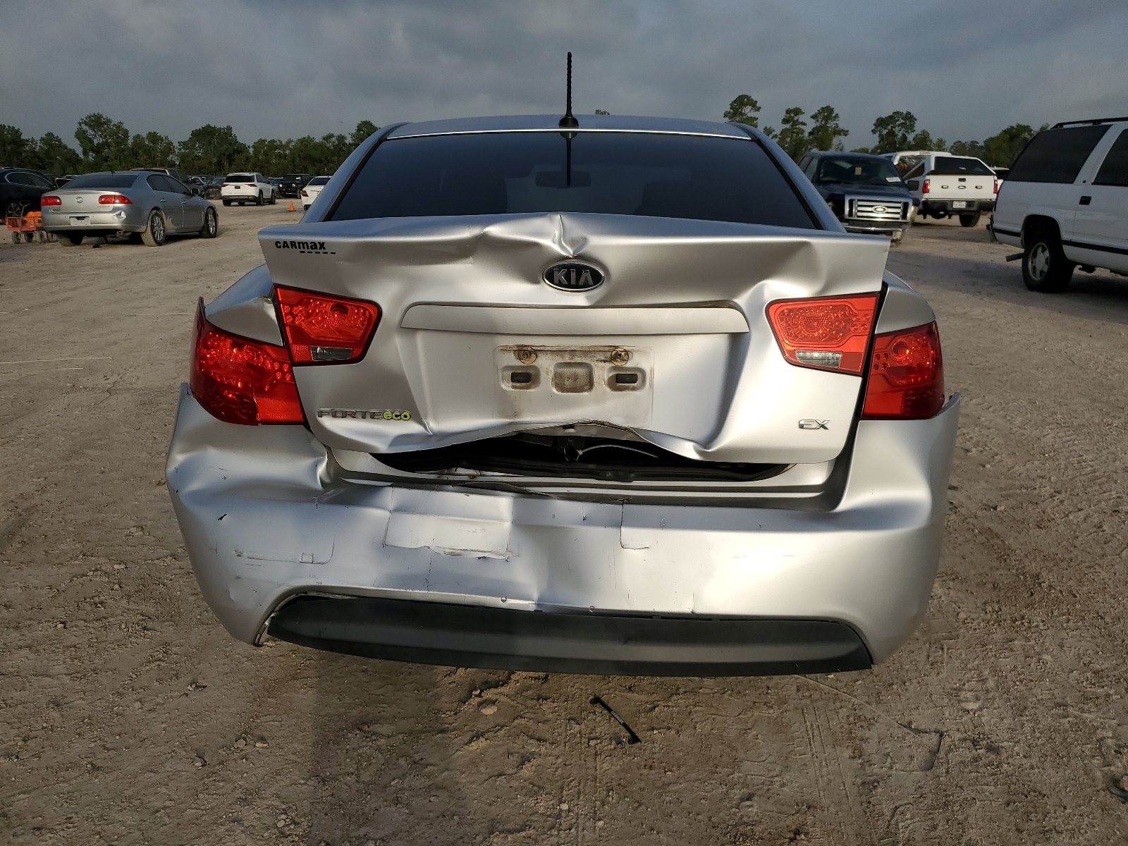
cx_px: 564
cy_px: 423
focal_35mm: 26
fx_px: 847
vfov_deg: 53.1
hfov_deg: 67.3
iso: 50
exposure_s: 1/5000
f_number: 1.5
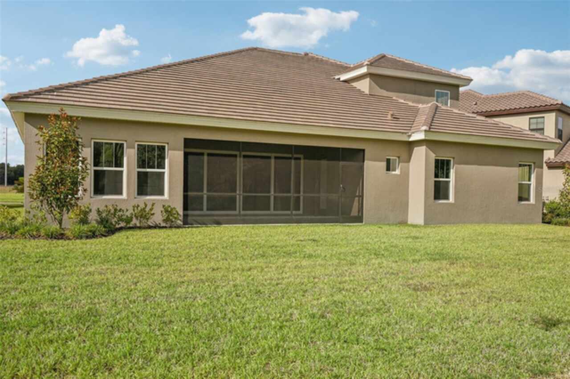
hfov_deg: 60.3
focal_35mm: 31
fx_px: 491
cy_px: 190
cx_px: 285
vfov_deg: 42.3
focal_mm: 31
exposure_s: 1/4000
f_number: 4
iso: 400
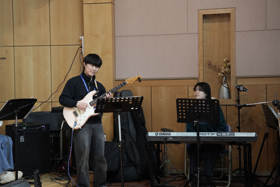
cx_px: 140
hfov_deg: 28.8
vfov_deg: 19.5
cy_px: 94
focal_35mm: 70
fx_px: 544
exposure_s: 1/50
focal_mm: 70
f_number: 2.8
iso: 2000
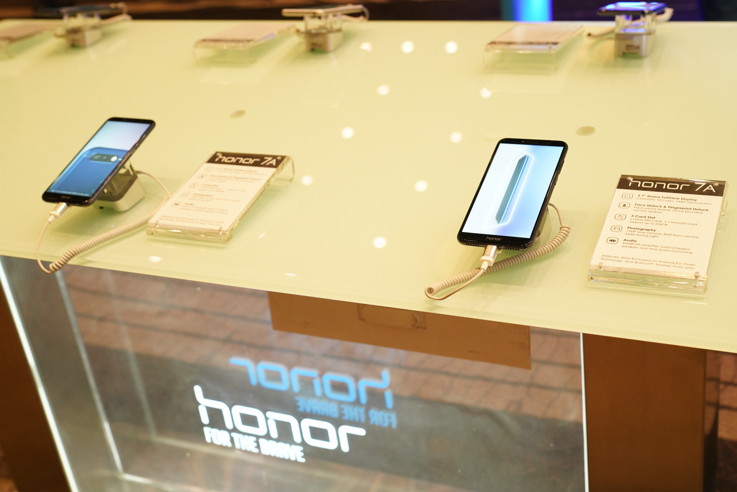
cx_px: 368
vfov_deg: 28.1
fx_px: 983
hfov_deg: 41.1
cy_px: 246
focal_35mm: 48
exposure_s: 1/60
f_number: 5.6
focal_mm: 48
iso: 5000
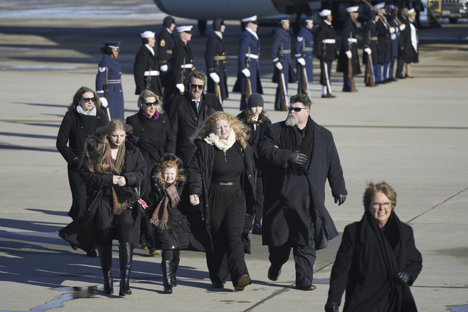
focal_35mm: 215
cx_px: 234
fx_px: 2795
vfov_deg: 6.4
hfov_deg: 9.6
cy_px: 156
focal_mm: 215
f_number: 5.6
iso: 200
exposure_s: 1/1000
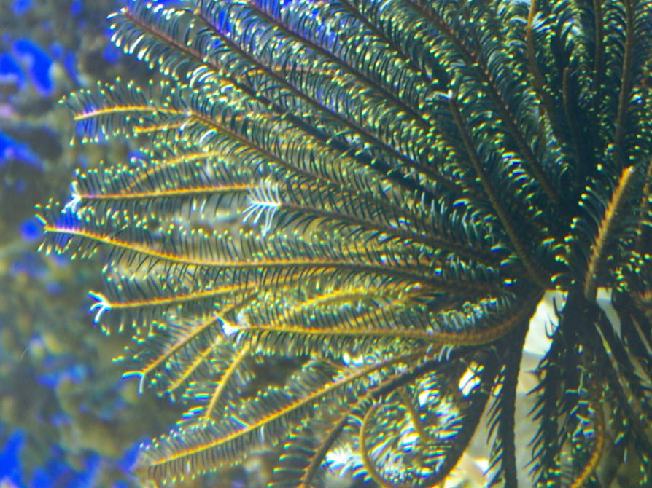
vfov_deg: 11.5
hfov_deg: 15.2
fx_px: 2429
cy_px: 145
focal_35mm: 129
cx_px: 508
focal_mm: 50
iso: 400
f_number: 5.6
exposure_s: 1/8
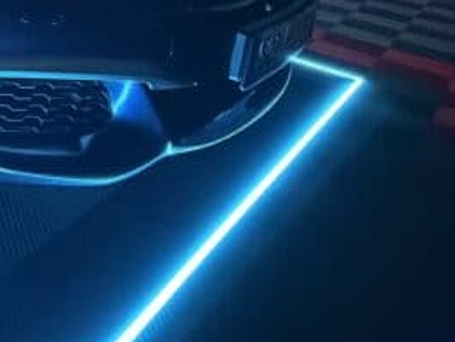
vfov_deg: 28.3
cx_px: -198
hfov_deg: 30.3
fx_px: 539
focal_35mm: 41
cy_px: -115
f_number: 2.2
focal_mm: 2.22
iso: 1600
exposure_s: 1/41
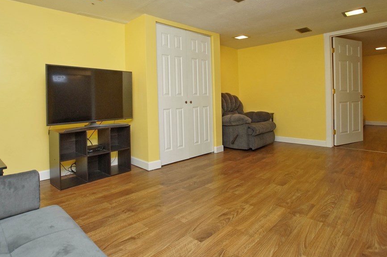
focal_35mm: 21
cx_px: 178
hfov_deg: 82.1
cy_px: 100
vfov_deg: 59.7
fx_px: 222
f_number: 4.5
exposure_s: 1/80
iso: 800
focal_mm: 11
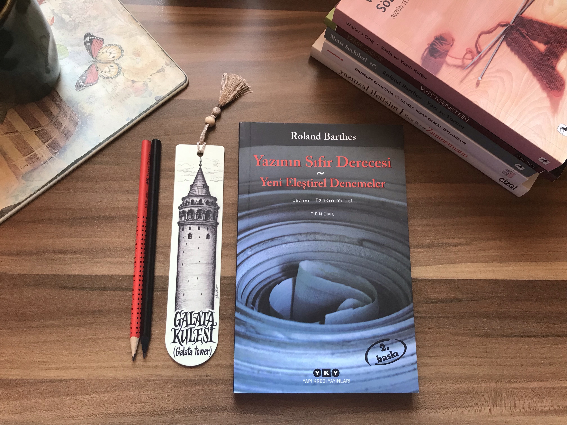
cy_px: 212
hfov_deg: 63.4
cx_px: 284
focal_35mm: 28
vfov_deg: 49.7
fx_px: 459
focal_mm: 3.99
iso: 25
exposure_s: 1/33
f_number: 1.8
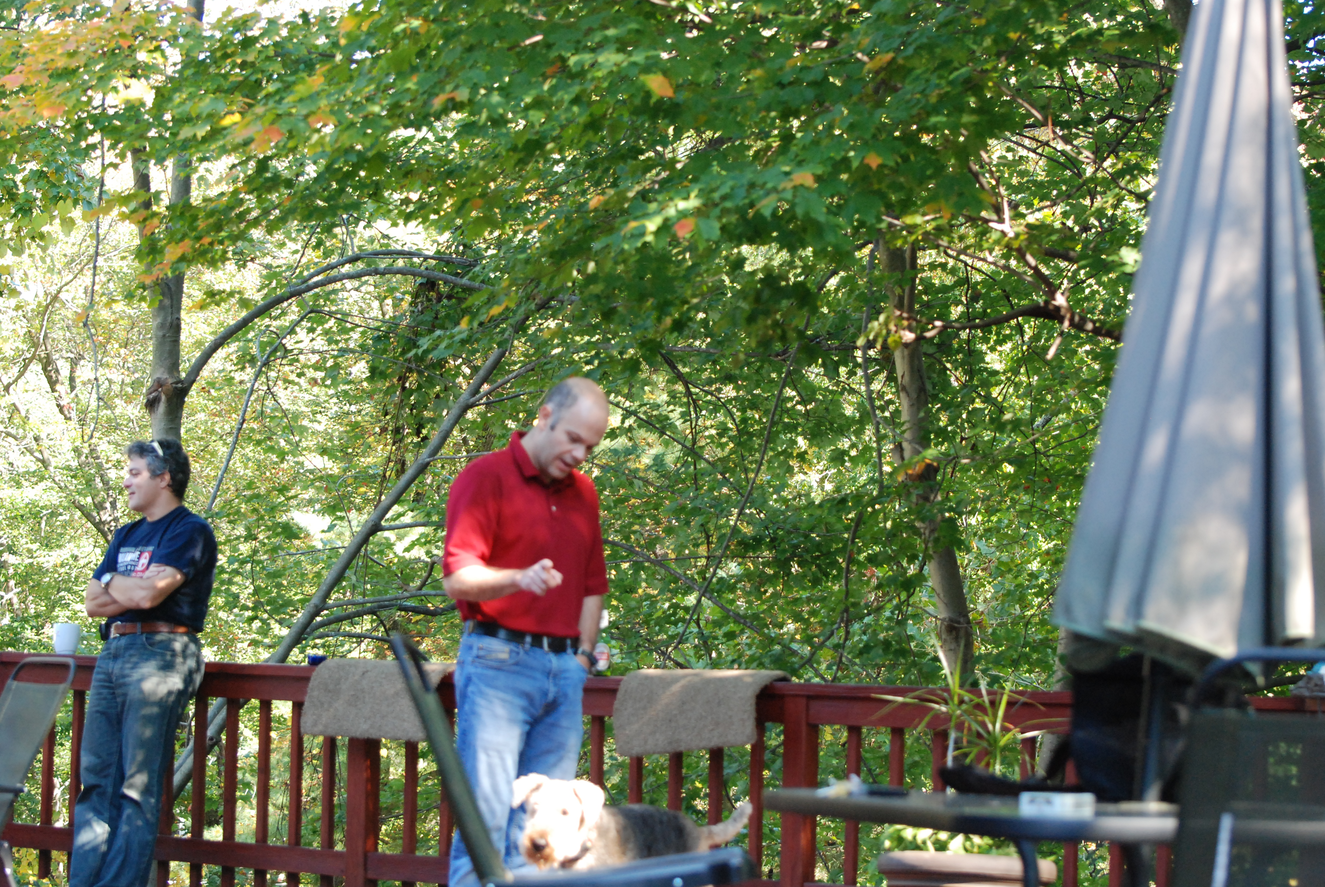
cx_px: 662
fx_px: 3869
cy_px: 444
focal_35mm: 105
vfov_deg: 13.1
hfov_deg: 19.4
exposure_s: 1/125
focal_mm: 70
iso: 800
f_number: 4.5
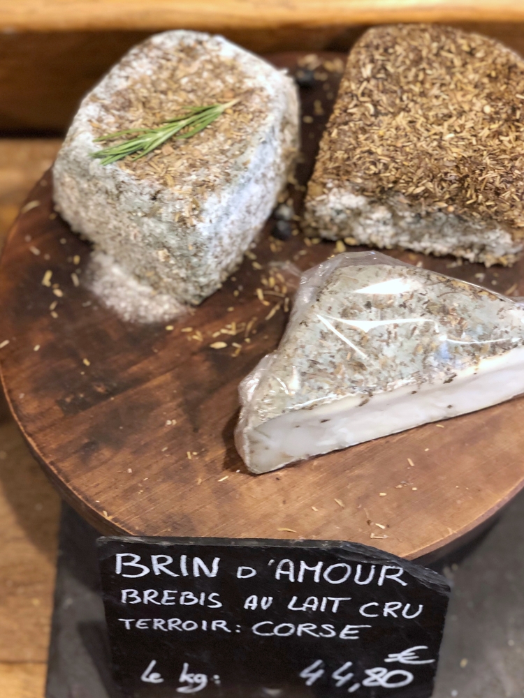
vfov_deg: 36.8
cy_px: 349
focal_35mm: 52
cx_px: 262
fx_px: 1050
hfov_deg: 28.0
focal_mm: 6
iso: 125
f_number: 2.4
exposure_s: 1/25
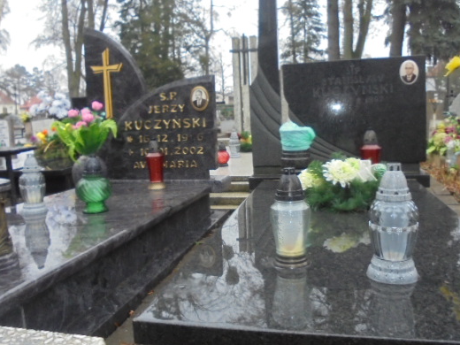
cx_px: 236
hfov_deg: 56.8
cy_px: 170
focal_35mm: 32
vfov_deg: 44.2
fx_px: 425
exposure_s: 1/25
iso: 400
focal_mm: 4.6
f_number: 3.5
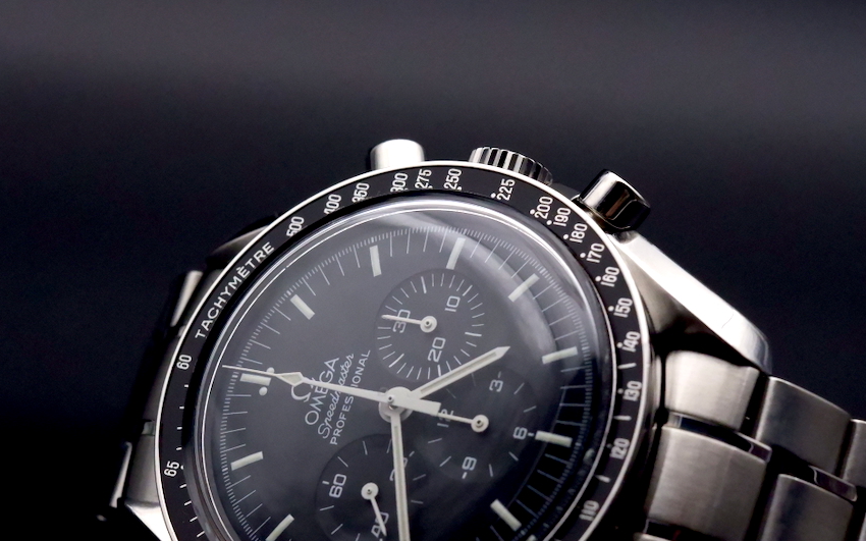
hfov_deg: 14.9
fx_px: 3304
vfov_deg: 9.4
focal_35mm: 140
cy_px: 349
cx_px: 355
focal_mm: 57.8
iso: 6400
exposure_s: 1/4000
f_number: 8
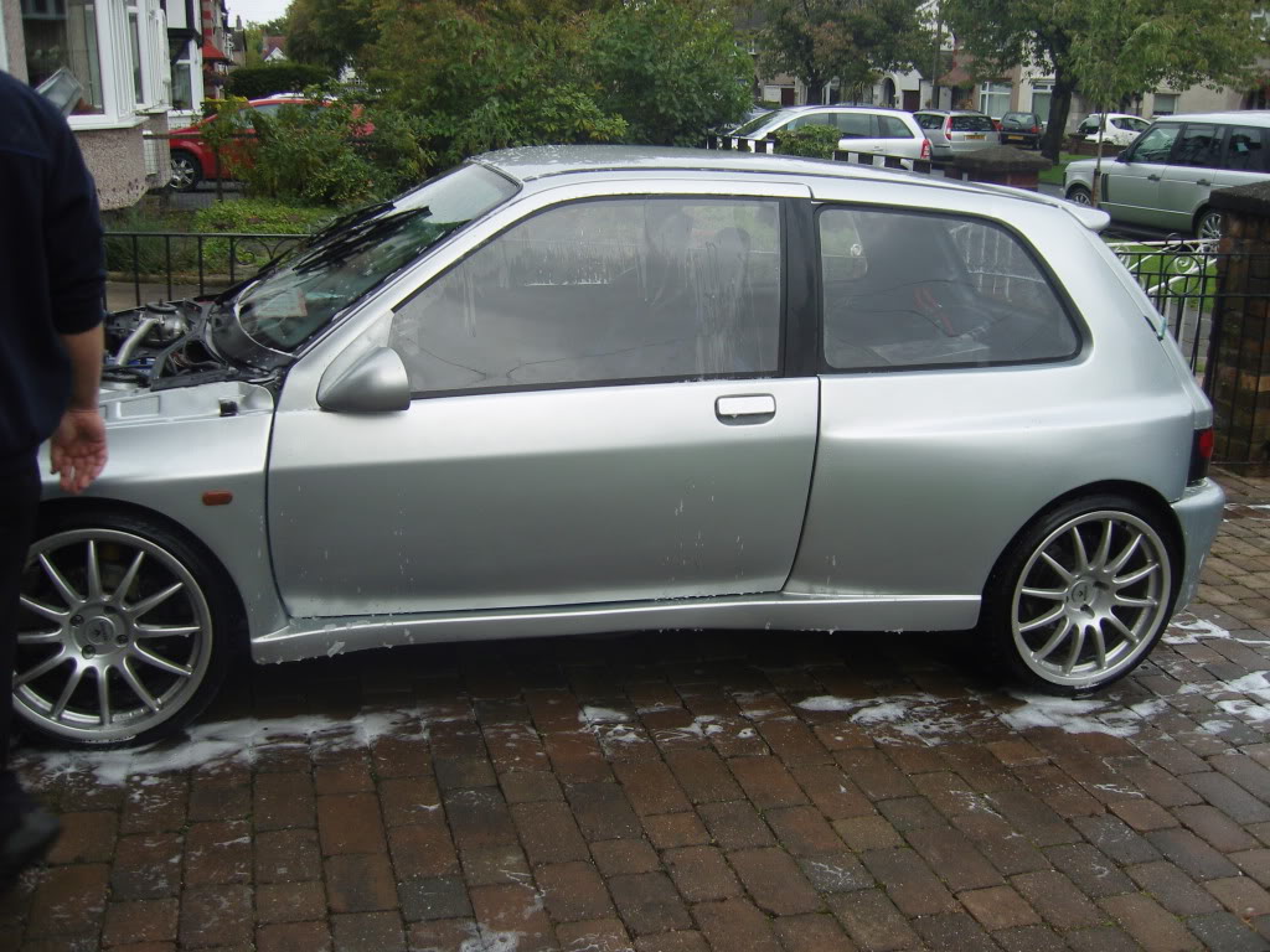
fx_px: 1247
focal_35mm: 34
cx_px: 635
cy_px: 476
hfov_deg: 54.0
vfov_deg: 41.8
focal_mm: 7.3
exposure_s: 1/100
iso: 100
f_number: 7
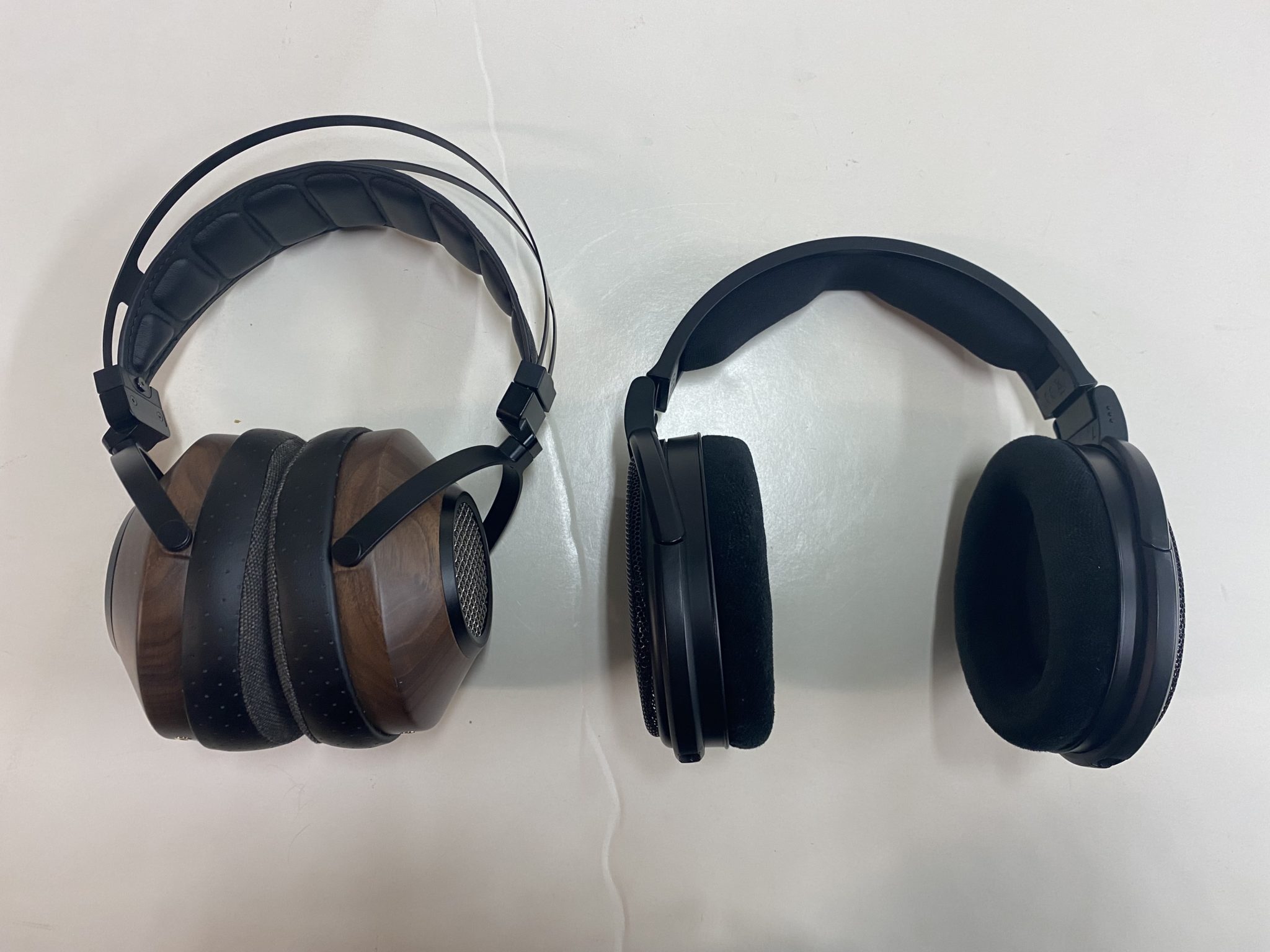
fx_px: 954
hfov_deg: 67.3
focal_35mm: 26
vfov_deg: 53.1
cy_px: 476
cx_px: 635
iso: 80
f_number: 1.8
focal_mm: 4.25
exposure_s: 1/60
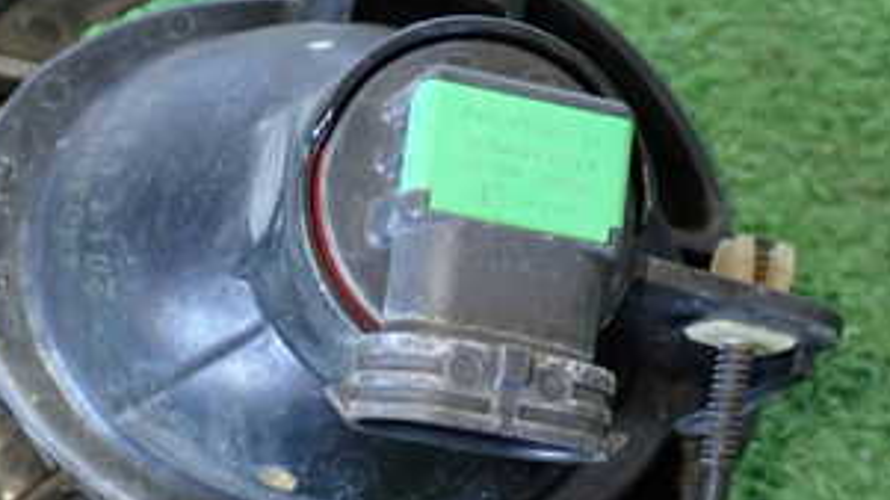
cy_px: 299
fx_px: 2099
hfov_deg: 23.9
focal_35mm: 89
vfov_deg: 13.6
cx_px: 376
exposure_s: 1/40
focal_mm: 7.31
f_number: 2.8
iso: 500
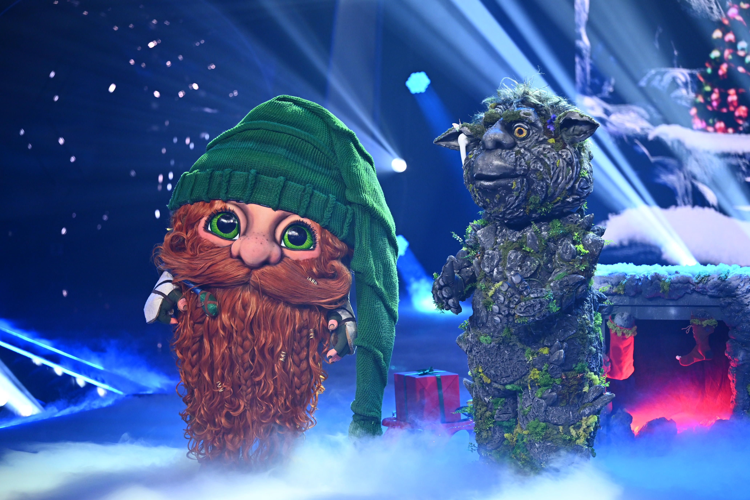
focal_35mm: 130
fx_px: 2708
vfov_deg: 10.5
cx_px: 375
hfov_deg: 15.8
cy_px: 250
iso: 2000
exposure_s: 1/250
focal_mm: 130
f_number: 2.8
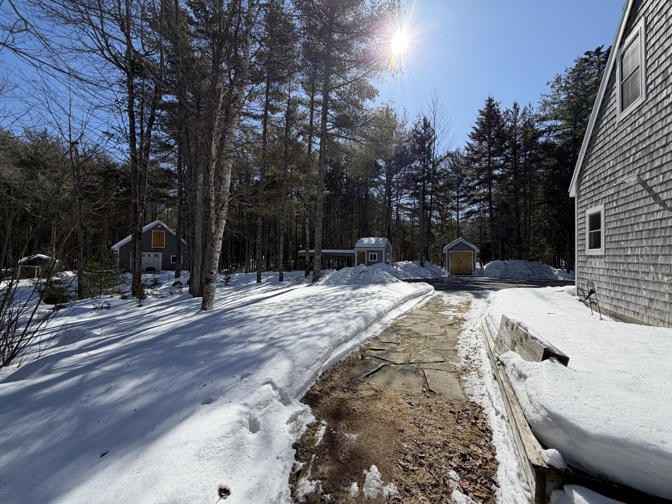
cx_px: 336
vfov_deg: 85.7
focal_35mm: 14
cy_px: 252
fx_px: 272
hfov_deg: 102.1
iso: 20
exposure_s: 1/1050
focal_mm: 2.22
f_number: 2.2
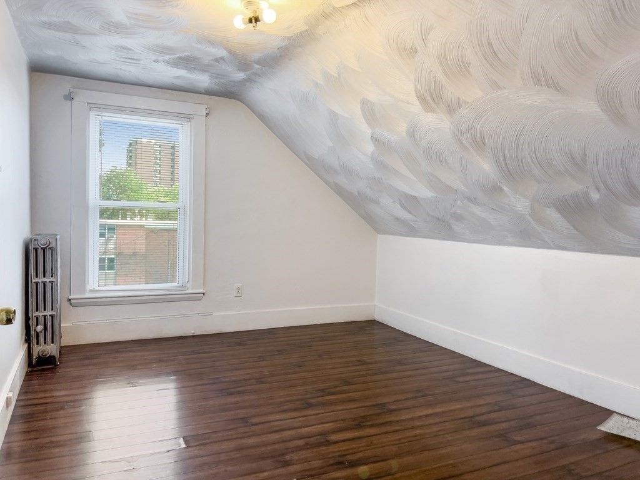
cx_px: 320
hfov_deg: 67.3
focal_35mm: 26
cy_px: 240
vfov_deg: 53.1
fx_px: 481
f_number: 1.5
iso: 125
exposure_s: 1/120
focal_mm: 5.7
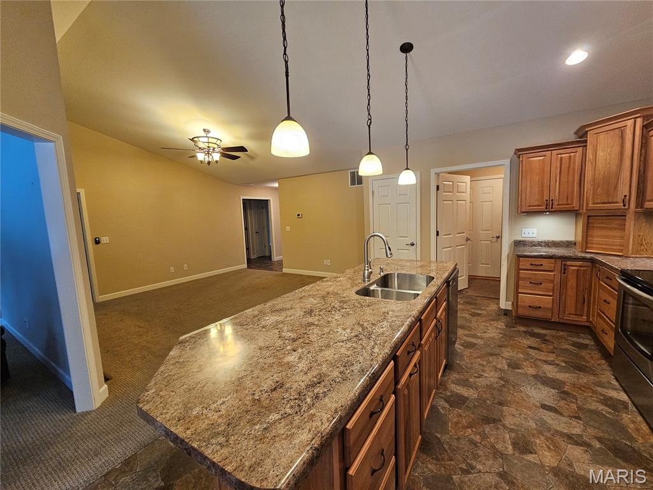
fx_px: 245
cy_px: 245
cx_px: 326
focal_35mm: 13
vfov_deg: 89.9
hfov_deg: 106.2
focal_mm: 2.2
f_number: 2.2
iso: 320
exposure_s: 1/60
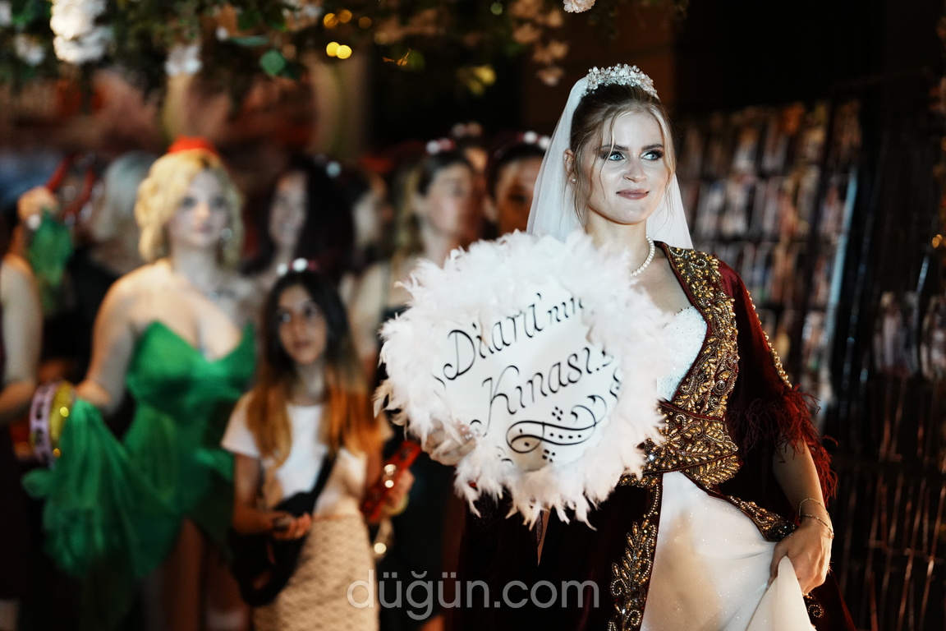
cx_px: 473
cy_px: 316
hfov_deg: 23.9
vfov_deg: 16.1
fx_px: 2233
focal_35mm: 85
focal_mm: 85
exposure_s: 1/1000
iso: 3200
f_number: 1.6
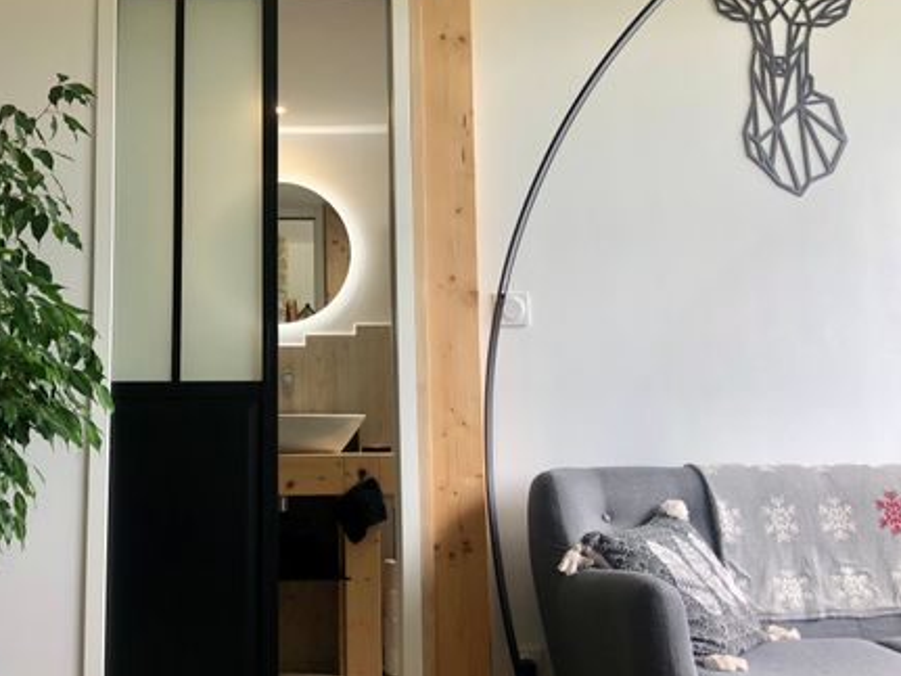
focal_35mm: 39
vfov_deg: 36.8
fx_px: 1015
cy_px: 310
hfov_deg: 47.2
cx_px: 307
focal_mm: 3.99
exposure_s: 1/120
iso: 40
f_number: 1.8
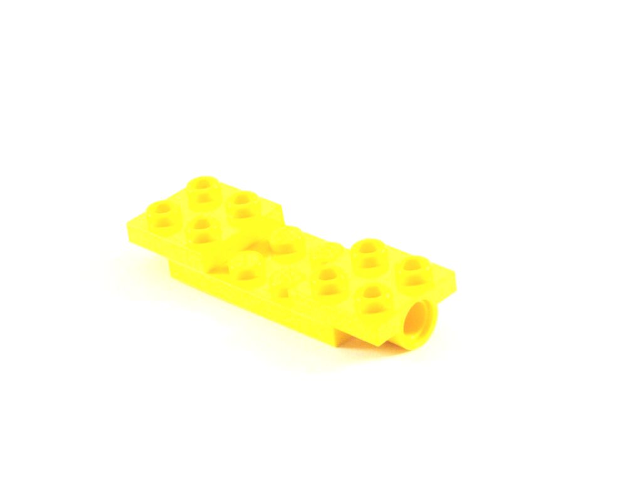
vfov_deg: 12.7
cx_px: 321
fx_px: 2170
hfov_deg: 16.8
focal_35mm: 117
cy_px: 240
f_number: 4
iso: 400
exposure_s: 1/90
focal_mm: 19.4
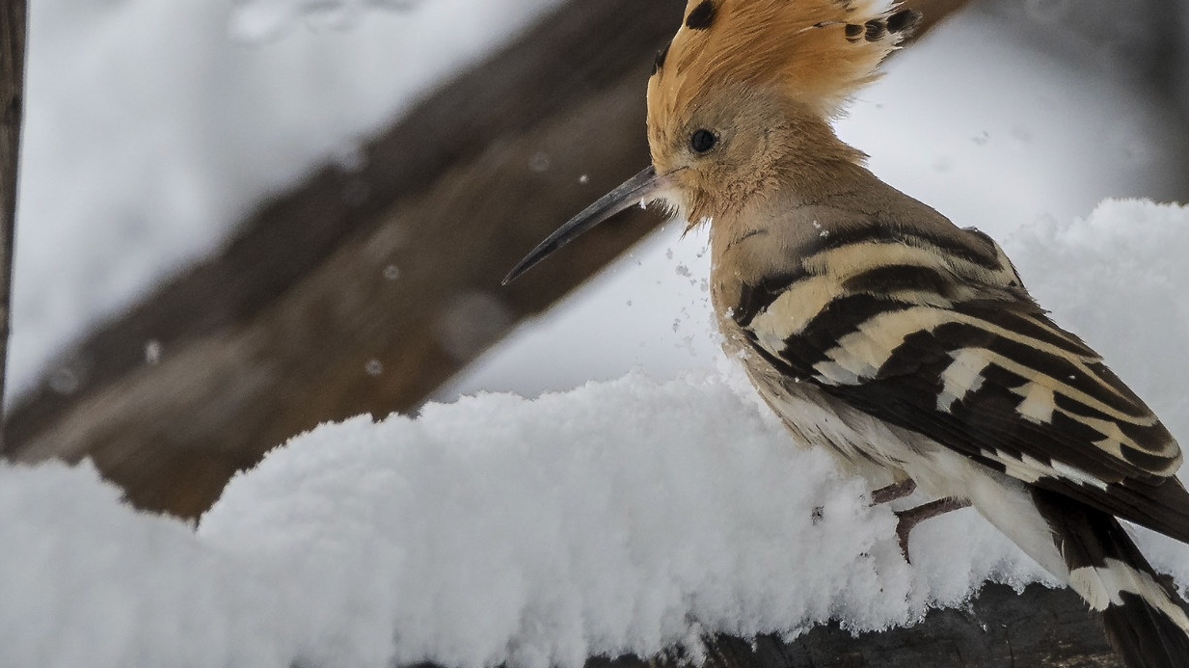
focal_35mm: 1407
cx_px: 804
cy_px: 223
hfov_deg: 1.5
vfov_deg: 0.9
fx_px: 44351
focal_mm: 460
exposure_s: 1/1600
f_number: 8
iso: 1000
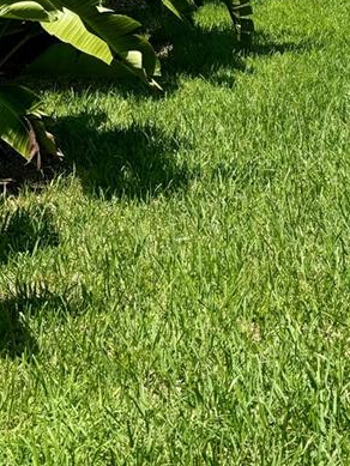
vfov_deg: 24.8
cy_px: -23
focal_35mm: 74
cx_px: 320
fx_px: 997
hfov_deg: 19.5
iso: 80
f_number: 1.78
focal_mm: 6.76
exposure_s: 1/3802
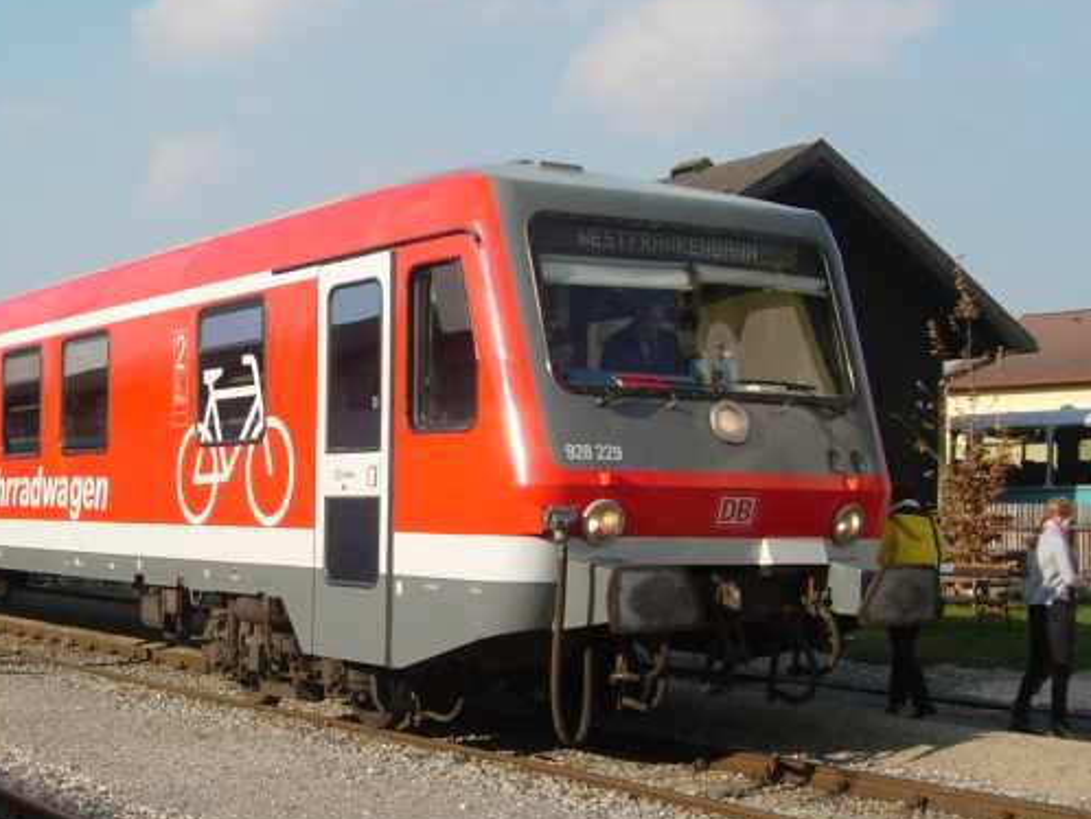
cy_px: 491
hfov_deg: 31.2
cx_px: 289
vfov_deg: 24.0
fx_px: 1923
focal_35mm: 61
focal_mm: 7.8
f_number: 4.8
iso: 79
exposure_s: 1/558
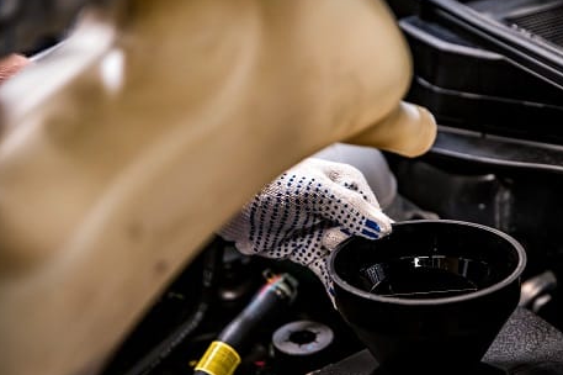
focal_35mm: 92
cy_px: 233
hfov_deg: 22.1
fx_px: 1438
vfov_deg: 14.8
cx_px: 355
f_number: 2.8
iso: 800
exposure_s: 1/500
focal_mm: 70
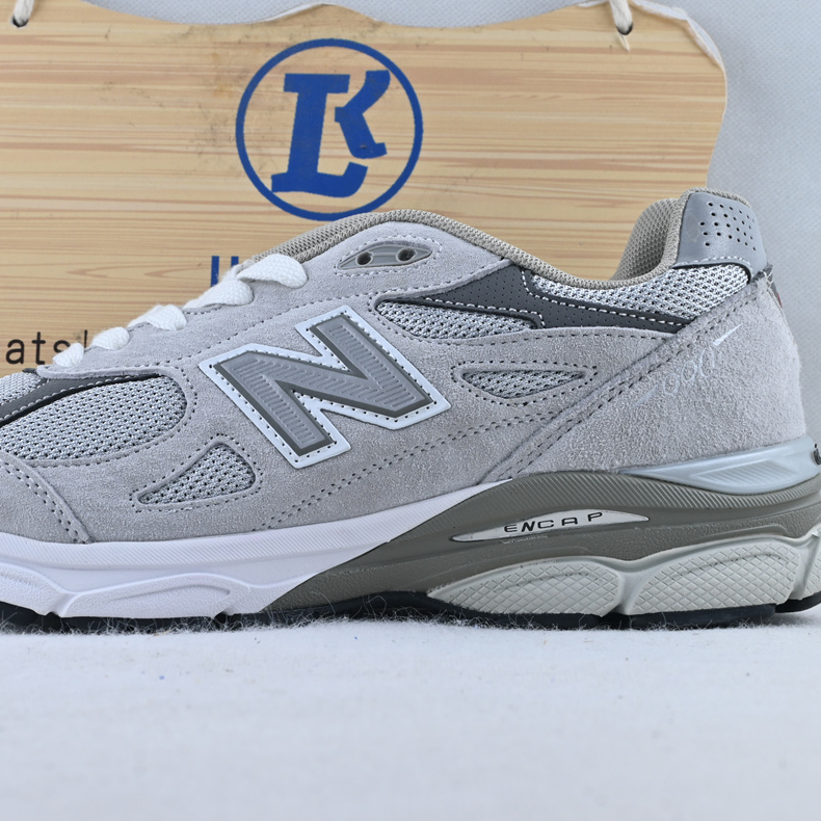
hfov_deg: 27.3
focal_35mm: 63
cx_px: 327
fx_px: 1690
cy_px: 412
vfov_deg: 27.3
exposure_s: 1/15
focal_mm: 32.5
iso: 100
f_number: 10
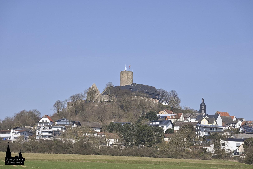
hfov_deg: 17.1
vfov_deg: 11.4
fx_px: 843
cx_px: 126
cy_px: 84
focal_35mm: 120
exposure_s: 1/1000
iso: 200
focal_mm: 120
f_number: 8
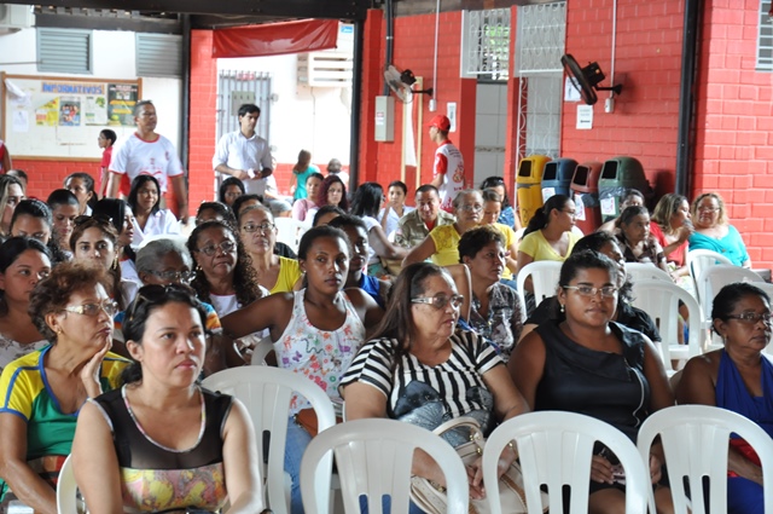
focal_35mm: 93
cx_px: 386
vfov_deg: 14.7
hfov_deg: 21.9
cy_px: 257
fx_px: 1994
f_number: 5.3
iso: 800
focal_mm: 62
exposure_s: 1/40
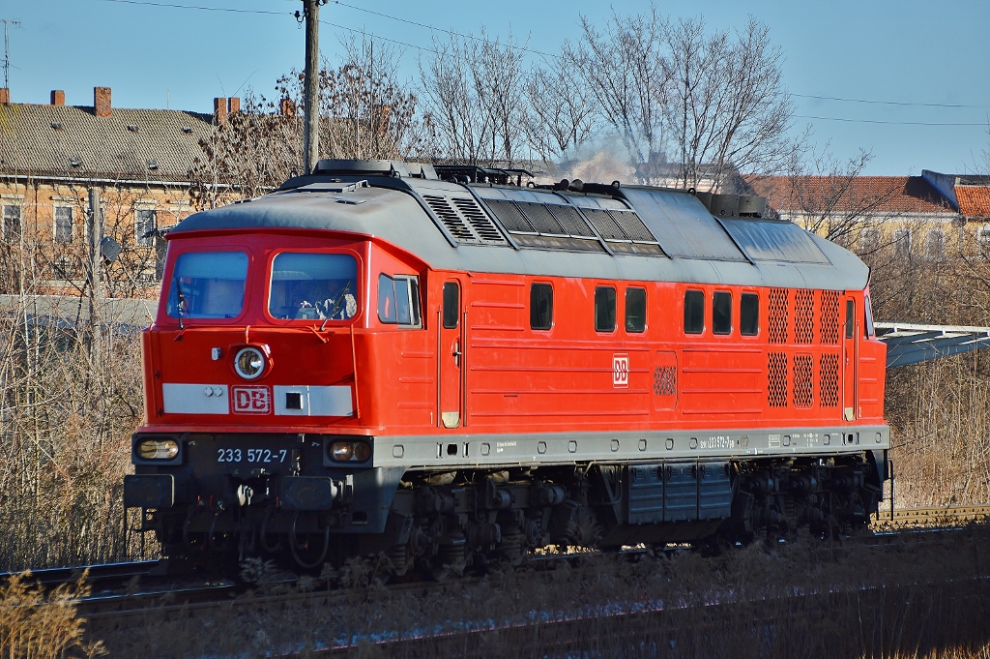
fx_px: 5770
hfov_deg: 9.8
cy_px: 330
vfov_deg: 6.5
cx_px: 495
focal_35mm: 210
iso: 125
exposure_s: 1/500
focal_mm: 140
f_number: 6
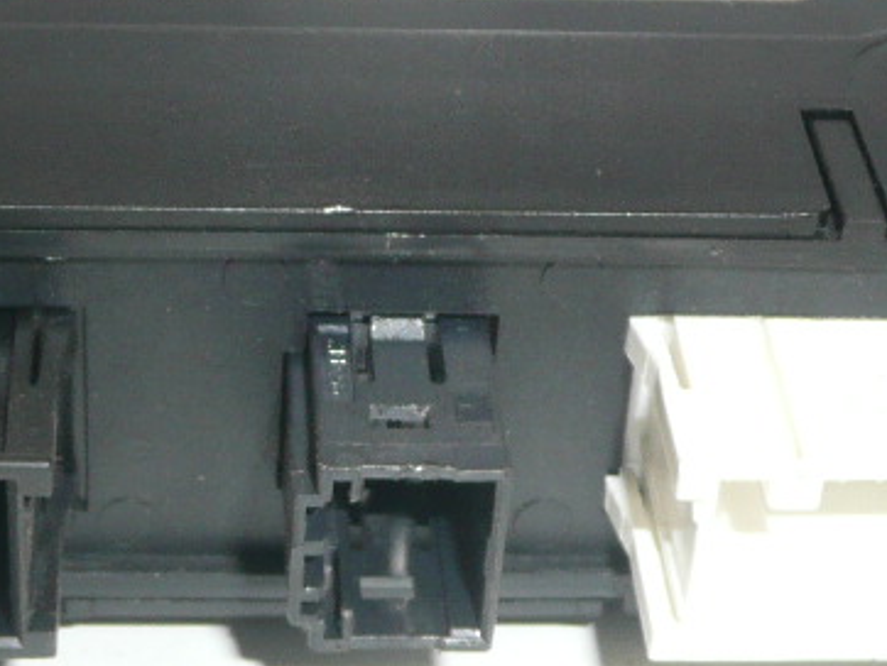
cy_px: 473
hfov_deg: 19.8
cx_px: 323
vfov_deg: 14.9
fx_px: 2538
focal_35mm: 99
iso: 100
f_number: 3.3
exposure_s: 1/125
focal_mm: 4.6
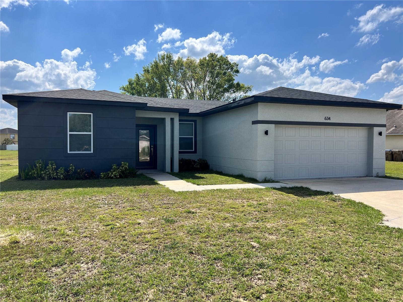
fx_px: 303
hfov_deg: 67.3
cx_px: 202
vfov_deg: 53.1
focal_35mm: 26
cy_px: 151
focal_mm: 5.7
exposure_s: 1/5587
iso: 50
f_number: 1.5
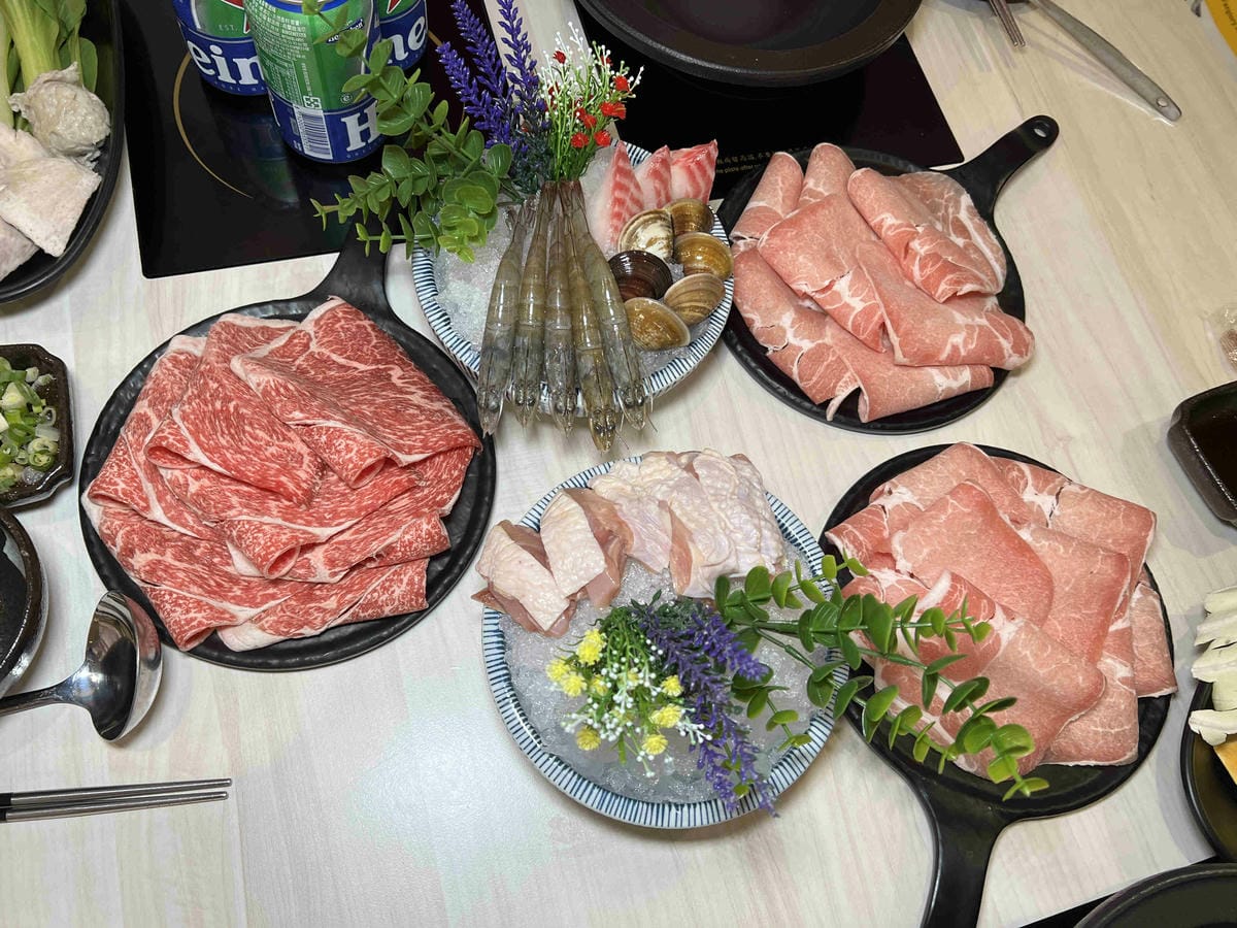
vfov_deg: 53.1
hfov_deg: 67.3
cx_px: 618
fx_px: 929
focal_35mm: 26
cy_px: 464
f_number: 1.5
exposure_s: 1/120
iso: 64
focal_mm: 5.7
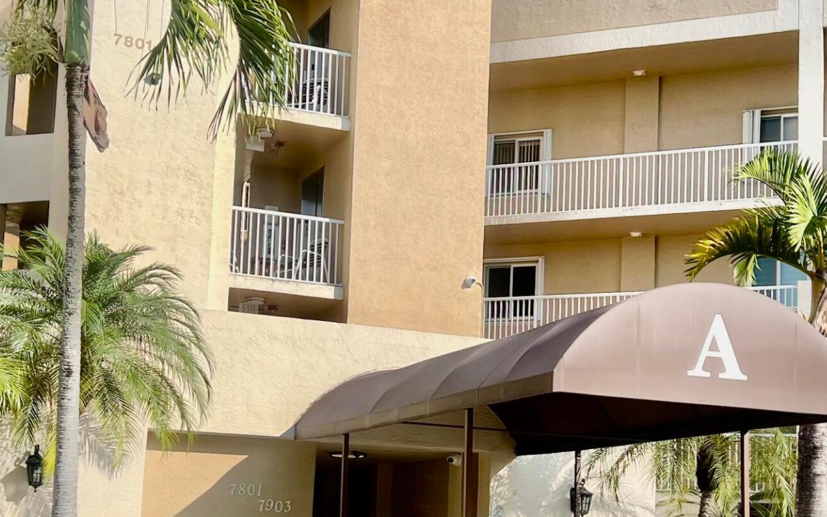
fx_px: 1442
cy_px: 371
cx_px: 403
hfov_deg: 32.0
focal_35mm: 64
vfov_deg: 20.2
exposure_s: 1/4630
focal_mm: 5.7
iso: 50
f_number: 1.5
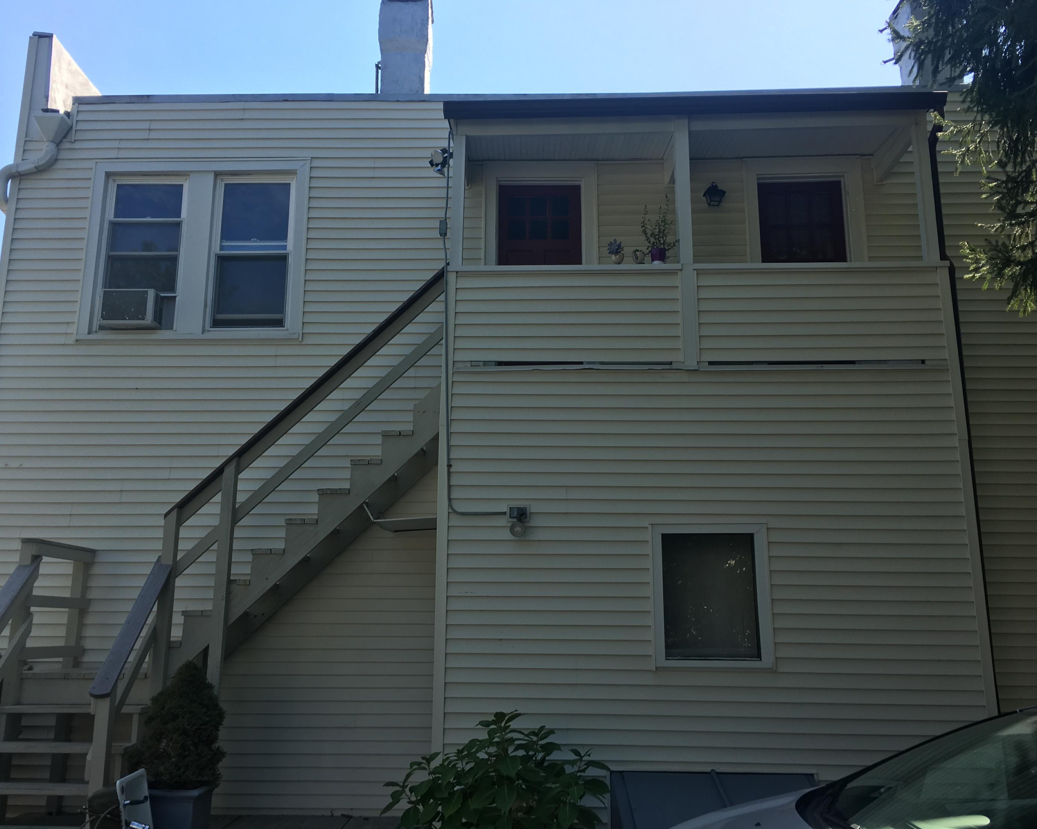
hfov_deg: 57.2
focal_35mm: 31
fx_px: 951
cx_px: 499
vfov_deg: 47.1
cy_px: 405
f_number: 2.2
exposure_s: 1/836
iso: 25
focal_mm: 4.15
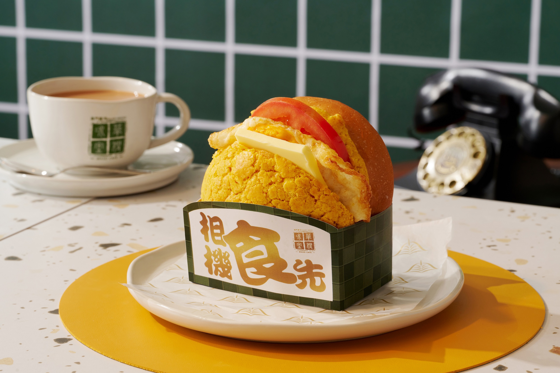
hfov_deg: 19.5
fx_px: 1633
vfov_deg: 13.0
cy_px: 186
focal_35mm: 105
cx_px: 280
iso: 320
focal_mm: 105
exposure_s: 1/40
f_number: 14
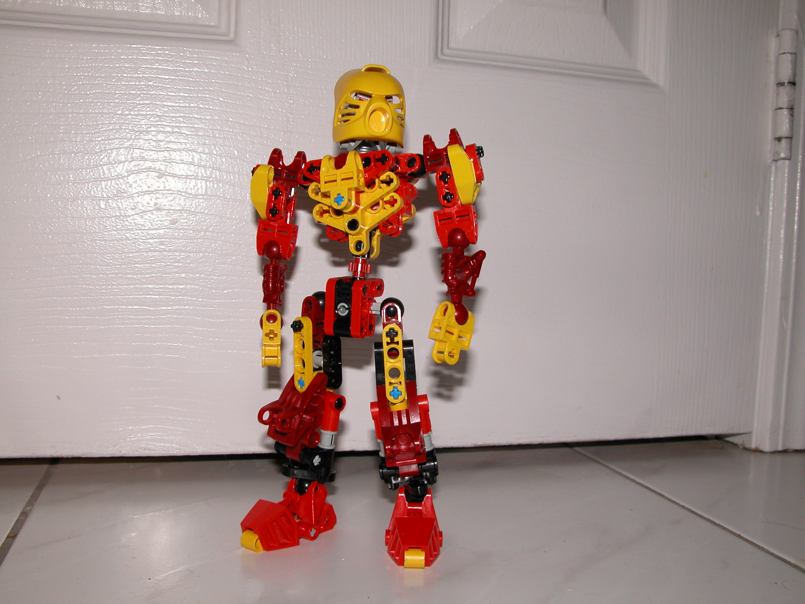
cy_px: 302
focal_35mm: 35
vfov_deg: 40.7
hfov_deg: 52.6
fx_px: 814
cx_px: 402
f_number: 4.5
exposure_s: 1/60
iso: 100
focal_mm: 8.9
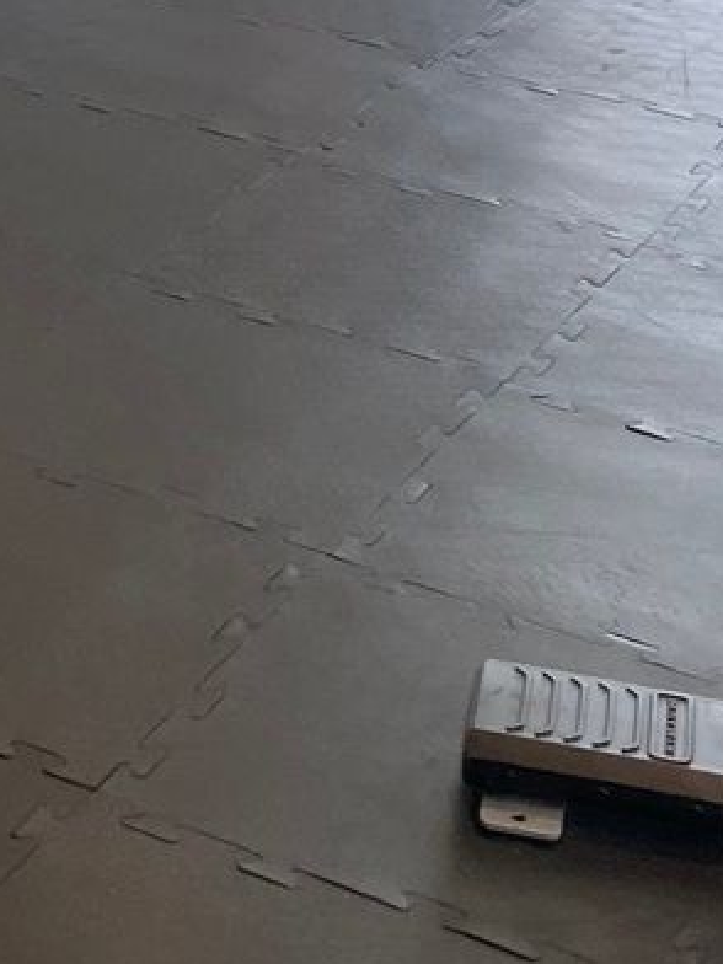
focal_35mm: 106
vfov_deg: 16.6
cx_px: 86
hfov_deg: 13.8
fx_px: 2952
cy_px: -558
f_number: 1.6
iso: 64
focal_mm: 4.2
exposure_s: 1/120
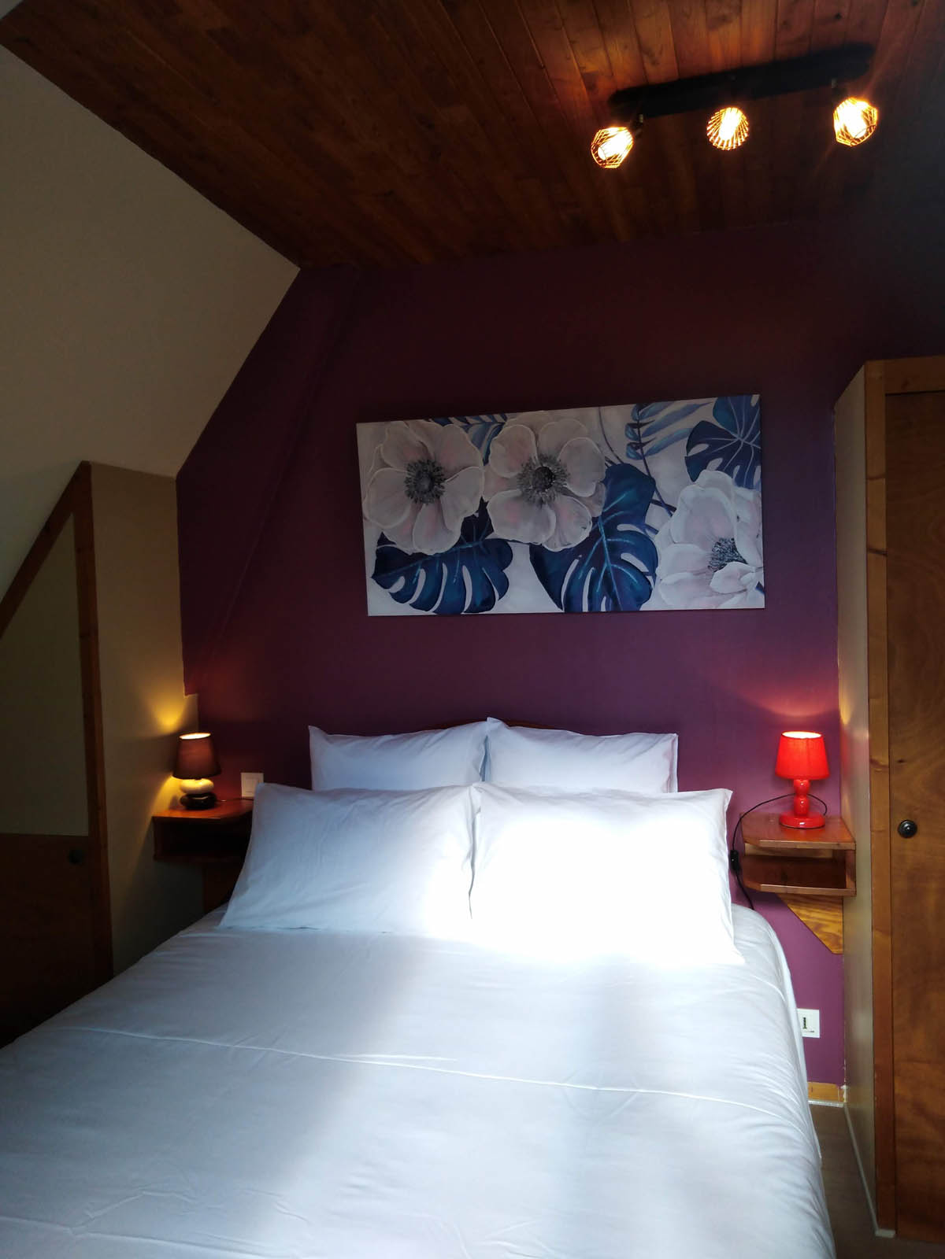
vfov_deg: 67.3
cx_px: 472
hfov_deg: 53.1
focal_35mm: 26
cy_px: 630
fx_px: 946
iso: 153
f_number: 2.2
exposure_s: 1/100
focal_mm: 3.46
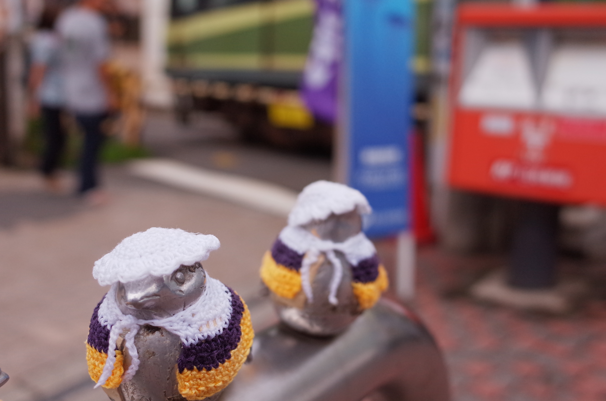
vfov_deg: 37.7
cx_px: 303
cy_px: 200
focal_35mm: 35
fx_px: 588
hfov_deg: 54.5
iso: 400
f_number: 2.8
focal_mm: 18.3
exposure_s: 1/1000
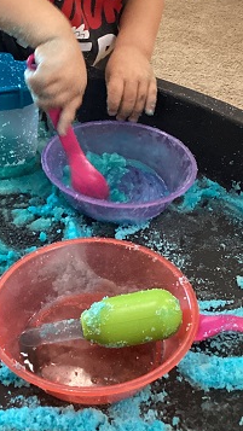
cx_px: 62
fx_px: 721
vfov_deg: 32.3
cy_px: 76
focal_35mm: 63
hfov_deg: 19.0
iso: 320
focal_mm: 3.3
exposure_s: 1/33
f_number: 2.4
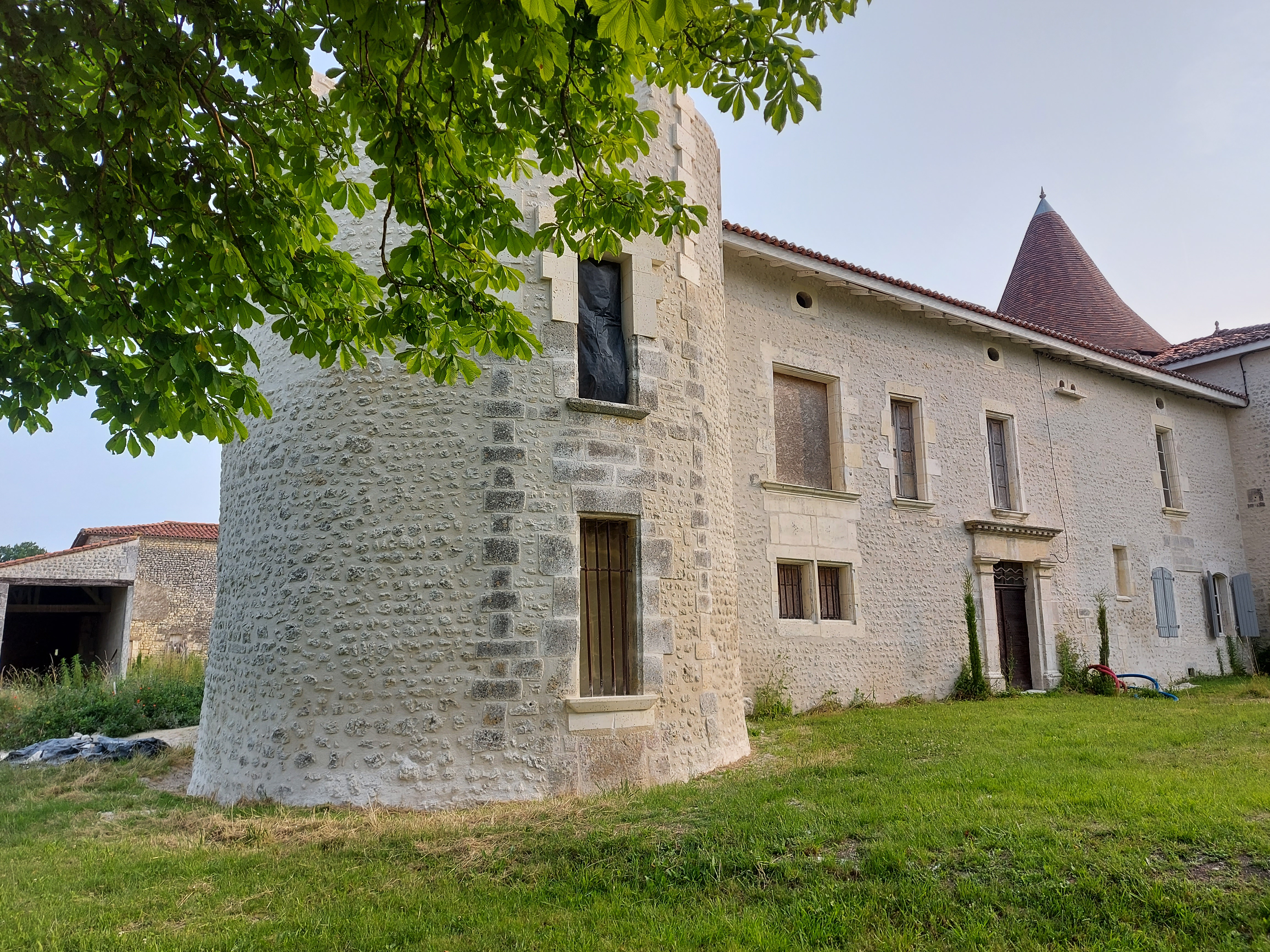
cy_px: 476
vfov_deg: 56.8
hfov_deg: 71.6
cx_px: 635
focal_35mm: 24
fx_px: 881
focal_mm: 5.23
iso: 32
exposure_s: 1/381
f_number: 1.8
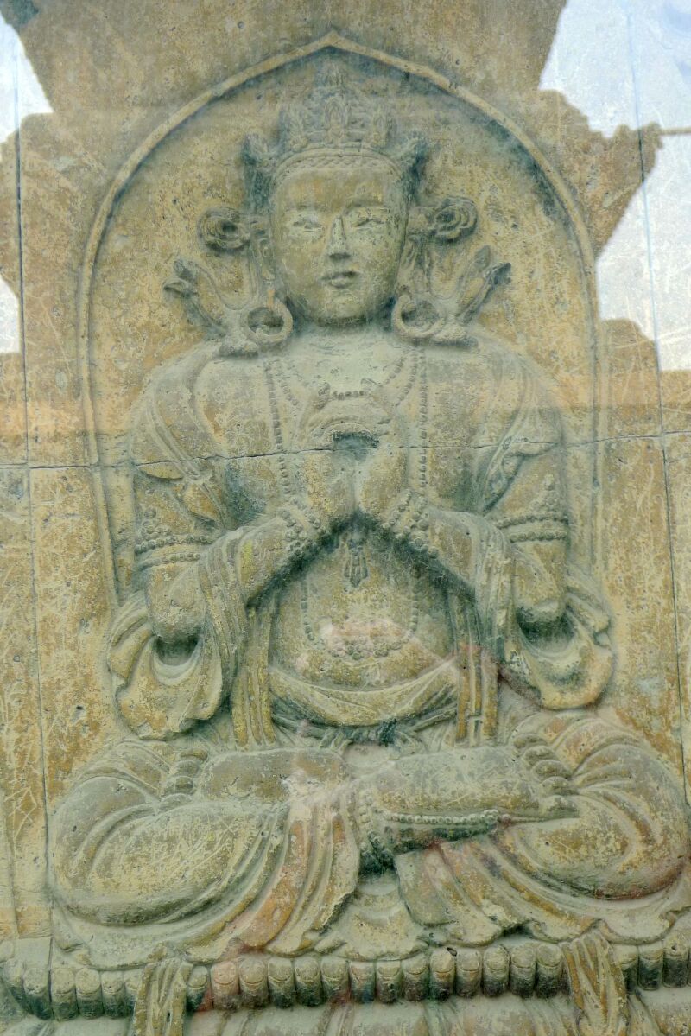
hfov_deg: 24.6
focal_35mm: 55
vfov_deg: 36.2
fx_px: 1583
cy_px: 518
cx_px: 346
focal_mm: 11.7
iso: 80
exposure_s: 1/125
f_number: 2.8
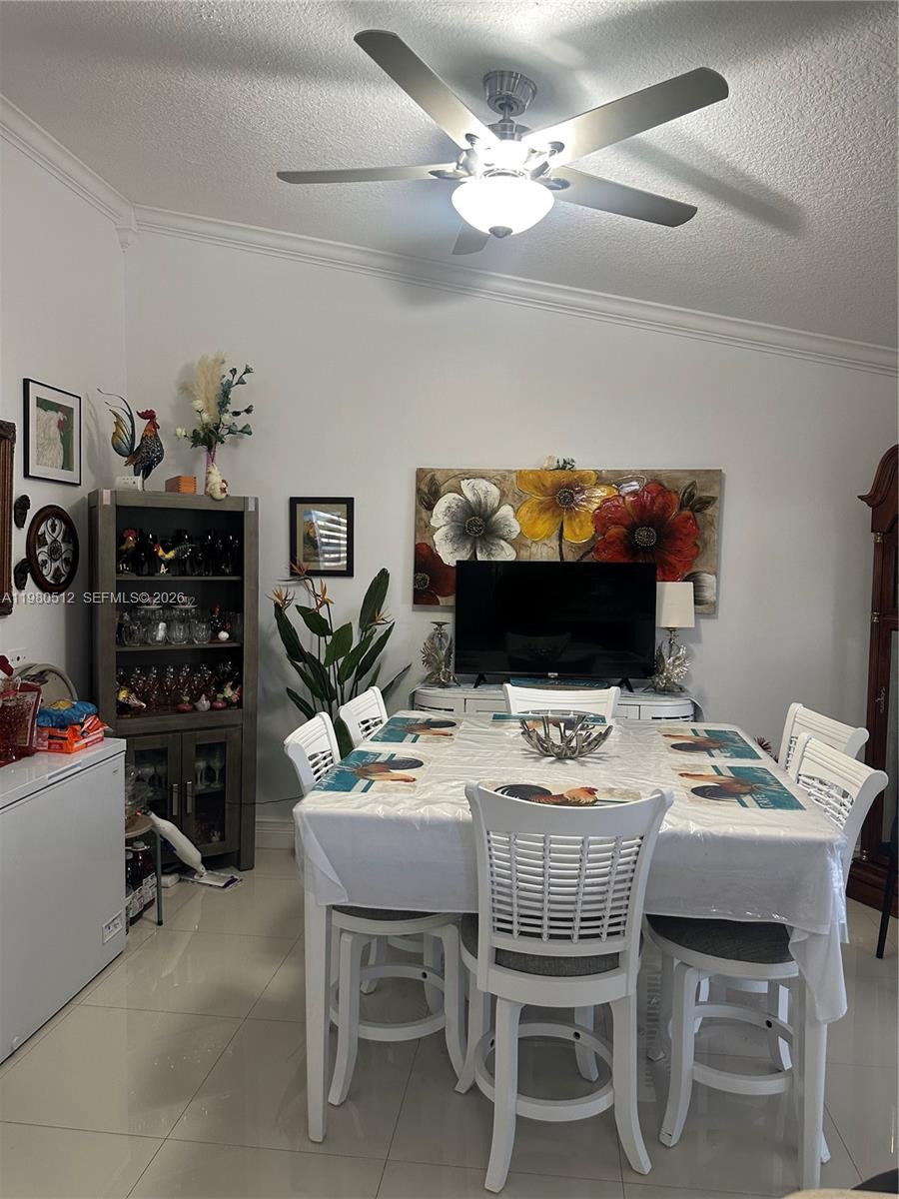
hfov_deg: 56.8
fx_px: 831
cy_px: 600
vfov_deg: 71.6
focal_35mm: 24
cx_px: 450
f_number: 1.78
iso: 160
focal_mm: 6.86
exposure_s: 1/60
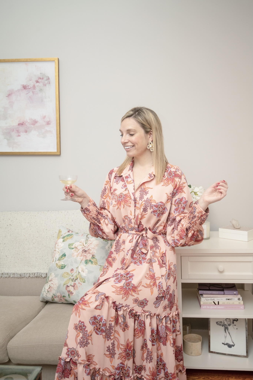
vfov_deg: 54.4
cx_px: 126
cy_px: 190
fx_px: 369
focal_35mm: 35
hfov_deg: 37.8
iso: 800
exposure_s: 1/250
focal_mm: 35
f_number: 4
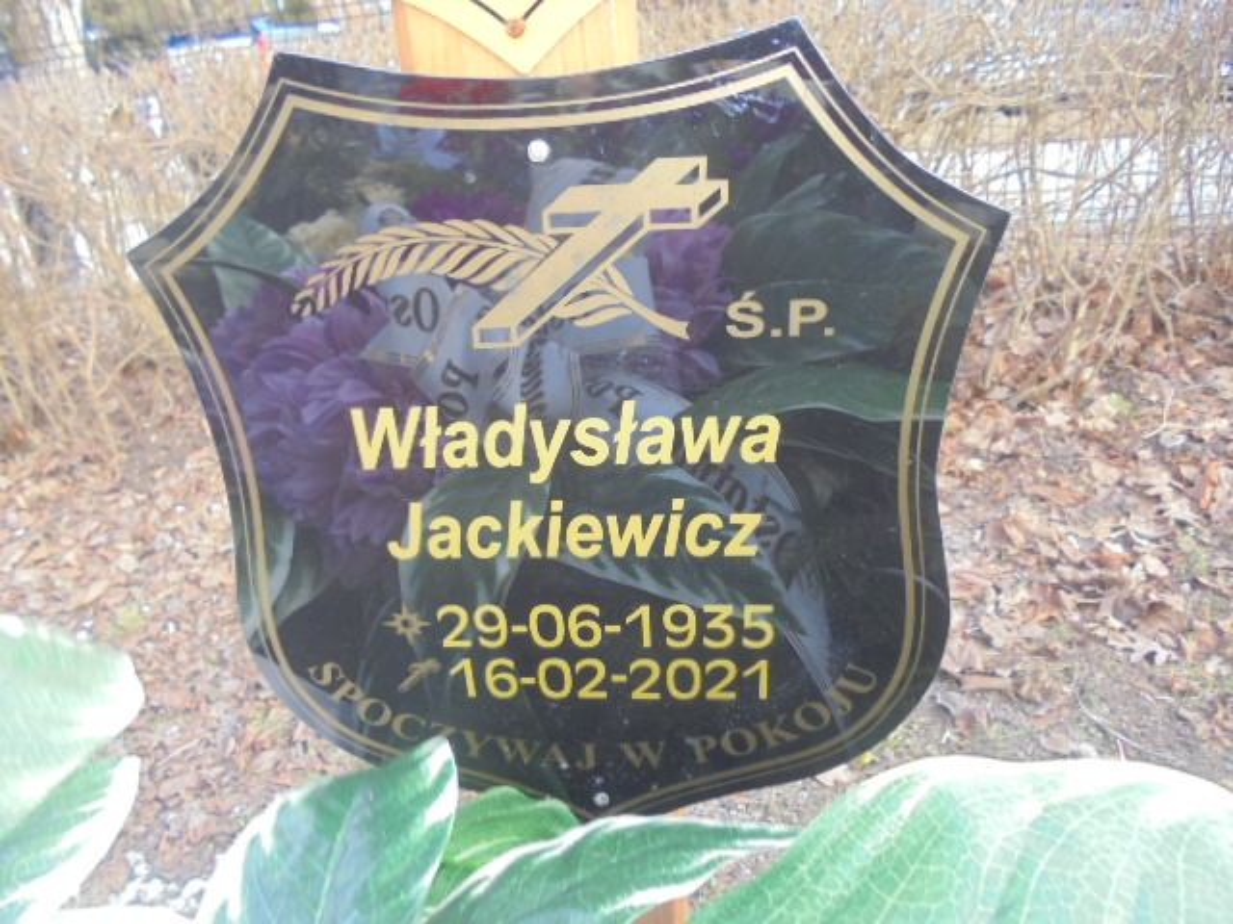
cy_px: 462
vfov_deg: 53.1
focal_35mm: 26
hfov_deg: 67.3
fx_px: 926
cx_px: 616
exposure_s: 1/50
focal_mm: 4.6
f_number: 3.5
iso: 100
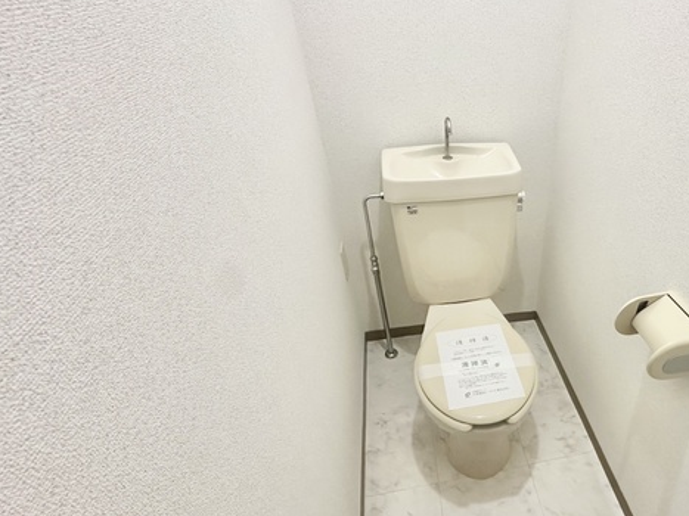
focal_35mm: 21
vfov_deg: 63.2
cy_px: 291
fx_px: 418
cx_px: 493
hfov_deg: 74.9
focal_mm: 2.22
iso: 320
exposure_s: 1/97
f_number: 2.2
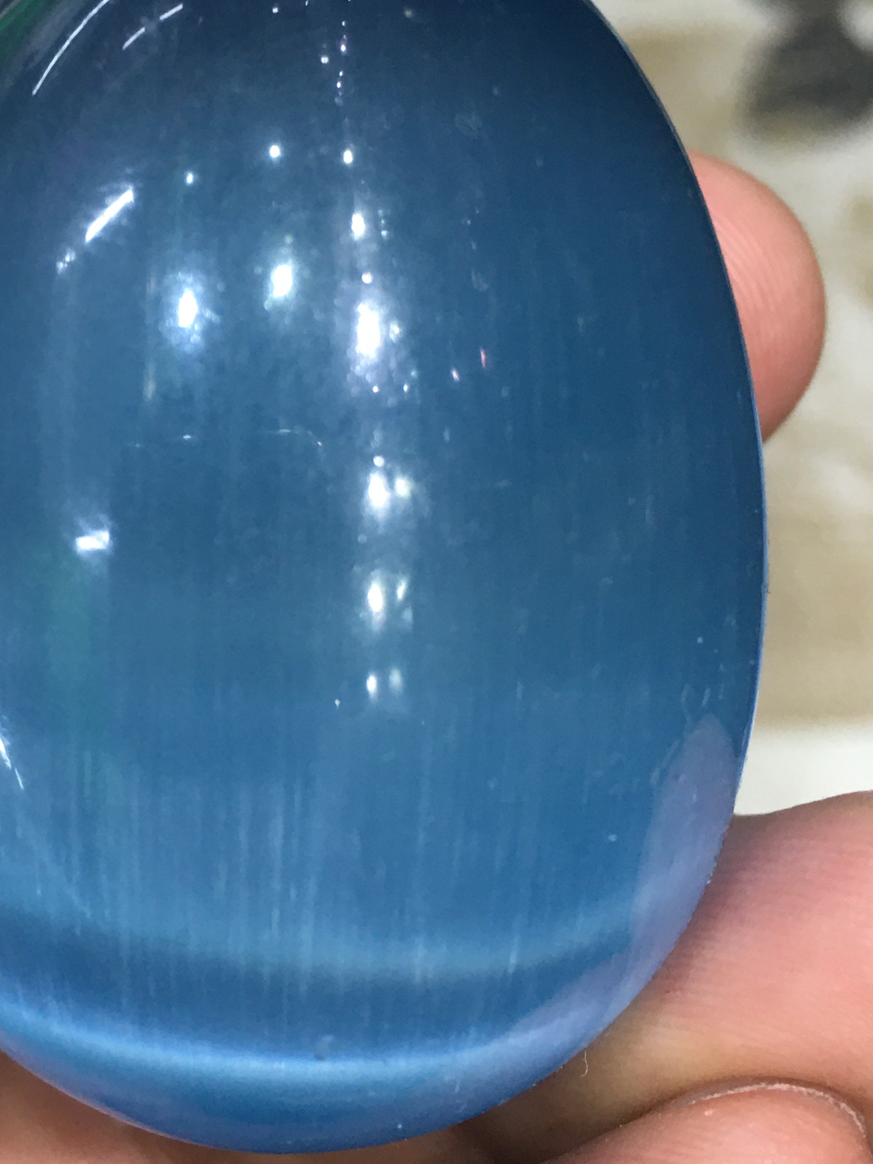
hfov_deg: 23.9
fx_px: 1984
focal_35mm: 59
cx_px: 37
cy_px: 375
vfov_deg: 32.4
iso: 32
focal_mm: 4.15
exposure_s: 1/17
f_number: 2.2
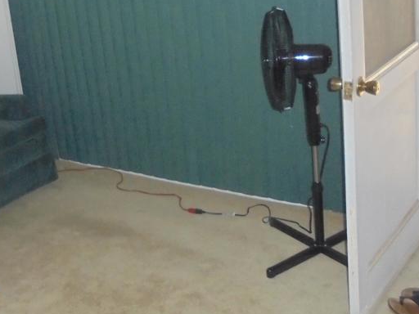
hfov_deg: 35.6
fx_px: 629
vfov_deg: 27.2
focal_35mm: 52
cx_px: 84
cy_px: 43
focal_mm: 4.6
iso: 400
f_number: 3.5
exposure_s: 1/320
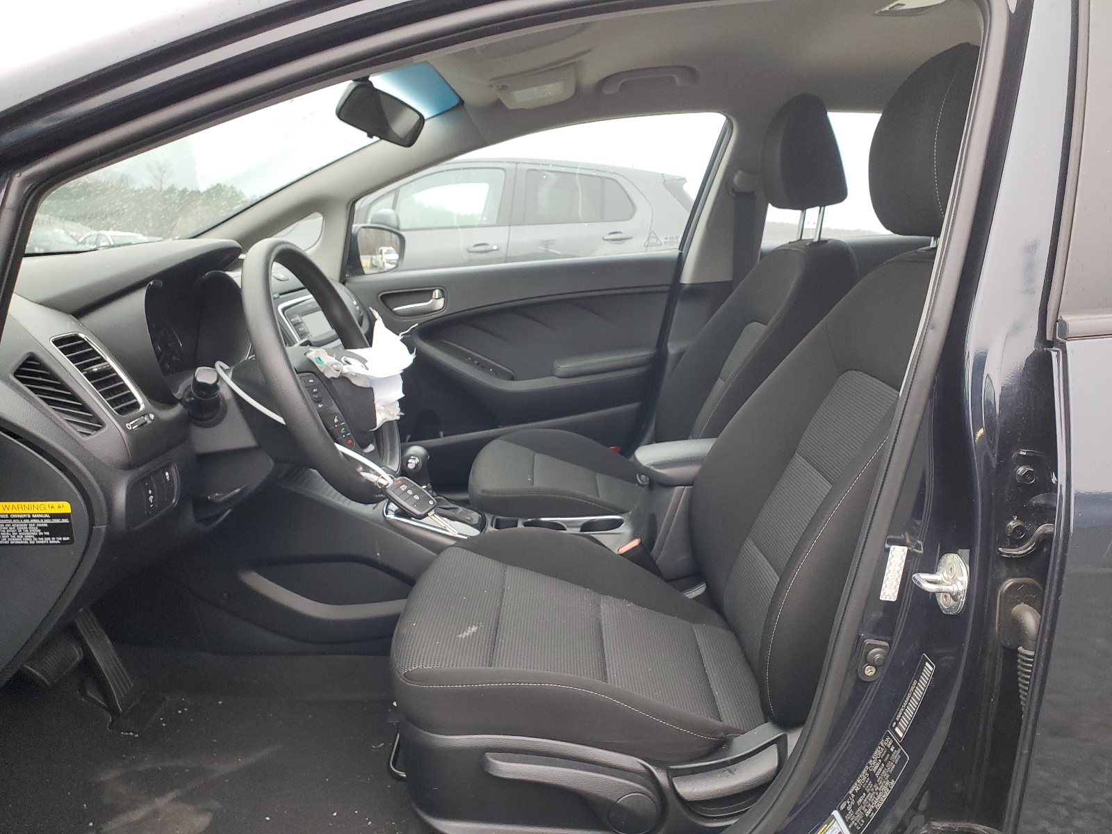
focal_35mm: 26
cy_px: 417
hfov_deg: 67.3
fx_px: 835
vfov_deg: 53.1
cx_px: 556
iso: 96
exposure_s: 1/60.2
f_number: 1.5
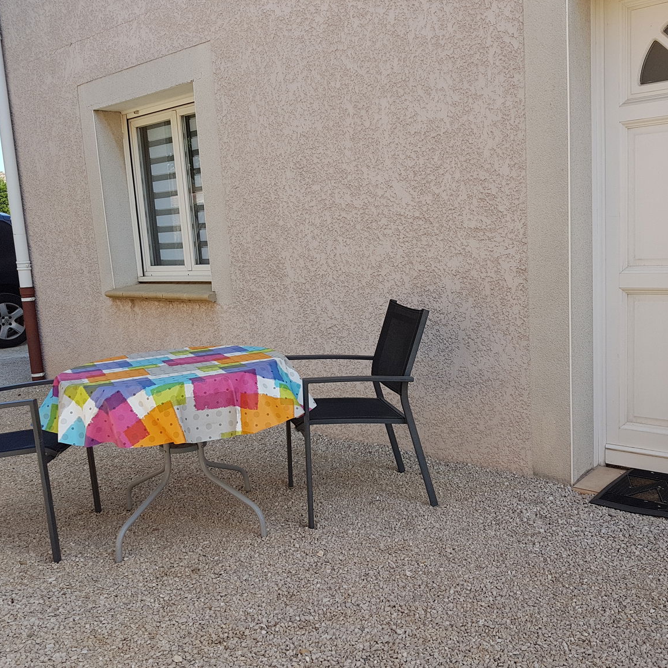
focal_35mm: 32
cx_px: 379
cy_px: 328
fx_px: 699
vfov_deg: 51.1
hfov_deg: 51.0
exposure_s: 1/860
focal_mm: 4.2
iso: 40
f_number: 1.7
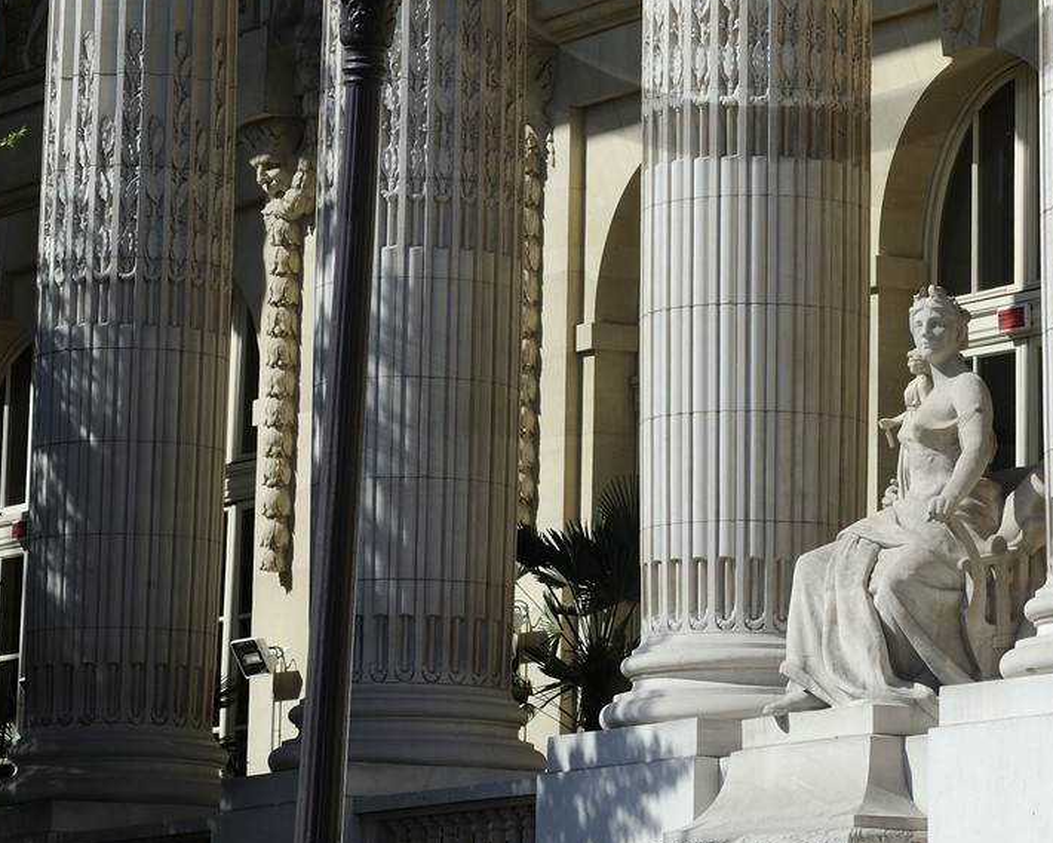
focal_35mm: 207
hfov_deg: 9.3
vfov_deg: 7.4
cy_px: -301
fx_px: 6451
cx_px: 773
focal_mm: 98
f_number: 10
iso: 200
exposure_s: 1/200
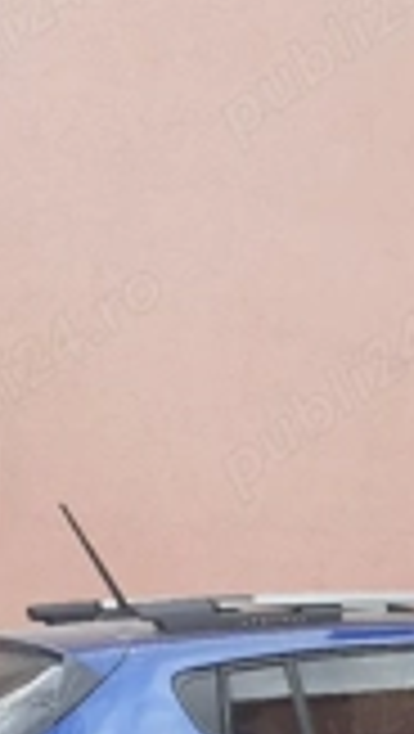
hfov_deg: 16.3
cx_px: 454
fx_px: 1402
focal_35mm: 72
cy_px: 784
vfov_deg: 27.2
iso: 40
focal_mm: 3.6
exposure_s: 1/208
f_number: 1.9
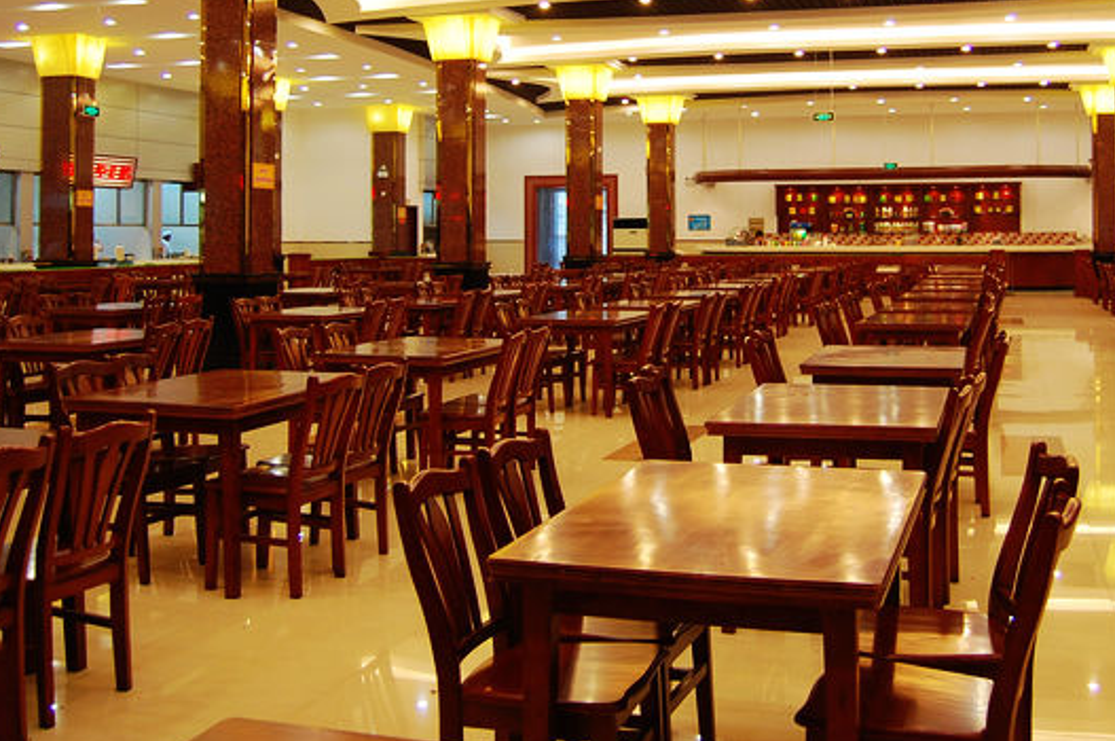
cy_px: 197
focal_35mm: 41
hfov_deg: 47.4
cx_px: 616
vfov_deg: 32.0
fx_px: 1268
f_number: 3.5
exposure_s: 1/15
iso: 200
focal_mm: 18
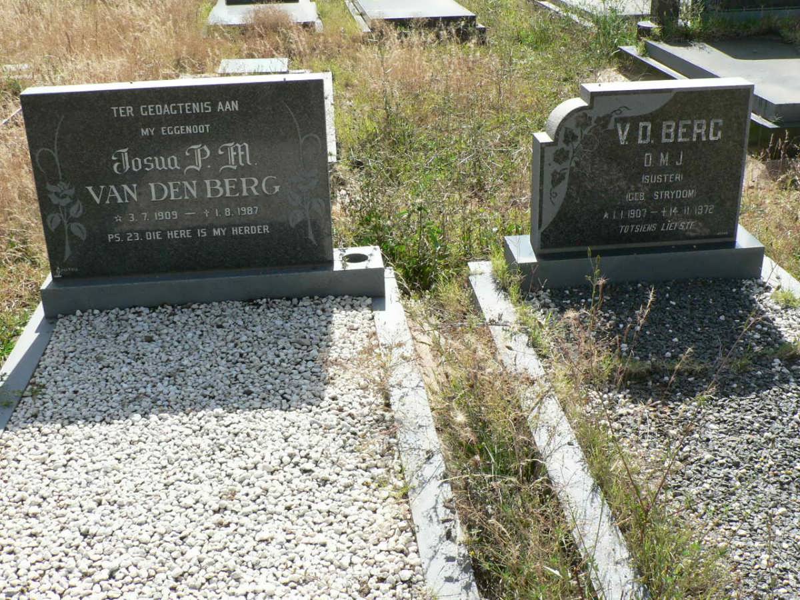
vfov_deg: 34.3
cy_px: 300
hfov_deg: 44.8
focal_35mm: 42
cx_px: 400
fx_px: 971
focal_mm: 6.9
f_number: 5
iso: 100
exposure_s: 1/400
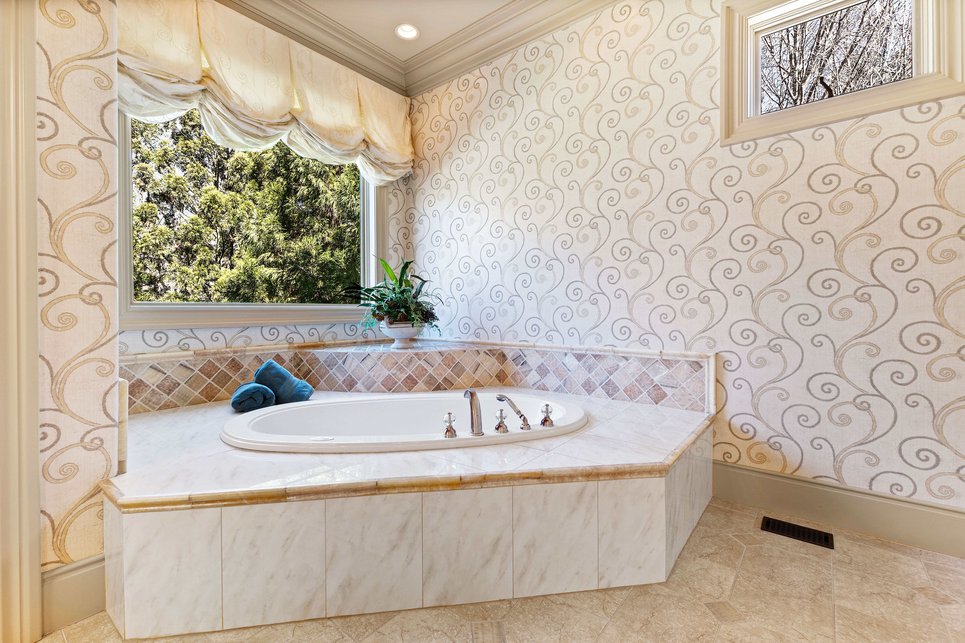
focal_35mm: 15
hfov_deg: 100.4
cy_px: 322
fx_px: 402
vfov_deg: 77.3
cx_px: 482
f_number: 8
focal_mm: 10
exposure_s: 1/2
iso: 100
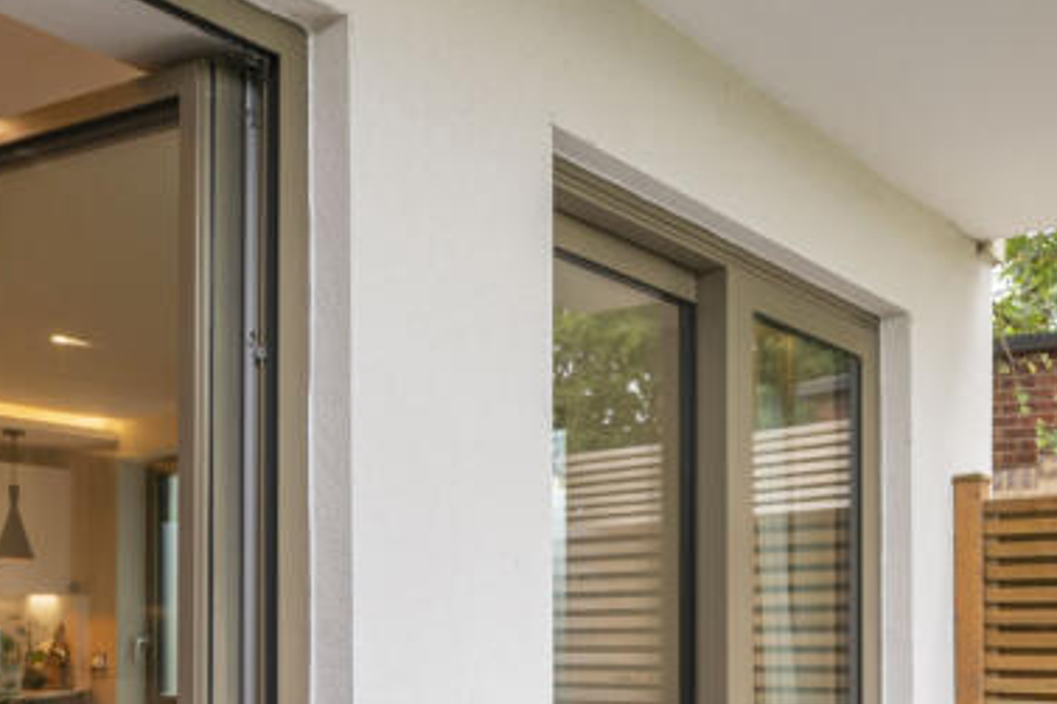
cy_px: 610
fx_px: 1115
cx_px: 810
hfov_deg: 48.5
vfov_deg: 33.5
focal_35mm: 38
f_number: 8
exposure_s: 1/40
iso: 200
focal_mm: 14
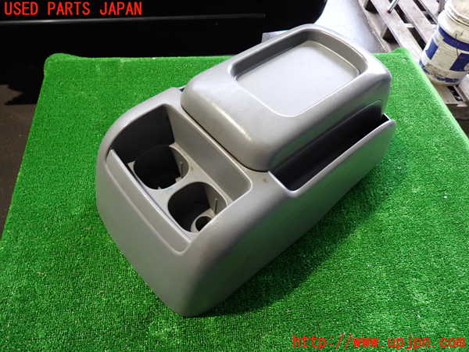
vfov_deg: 54.9
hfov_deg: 69.4
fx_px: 339
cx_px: 234
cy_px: 176
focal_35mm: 25
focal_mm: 4.5
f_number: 2
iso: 400
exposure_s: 1/30
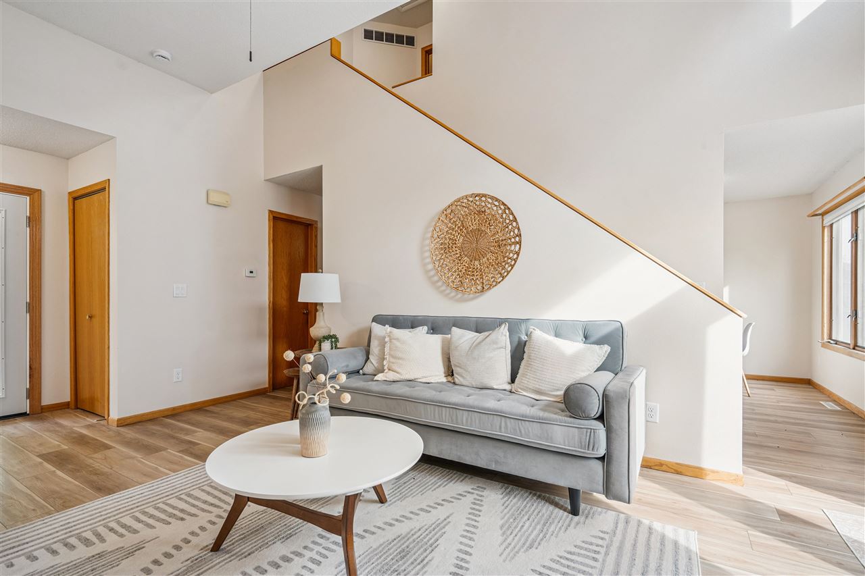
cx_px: 432
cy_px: 288
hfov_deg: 96.7
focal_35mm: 16
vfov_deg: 73.7
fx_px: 384
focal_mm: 16
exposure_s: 1/50
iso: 400
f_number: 9
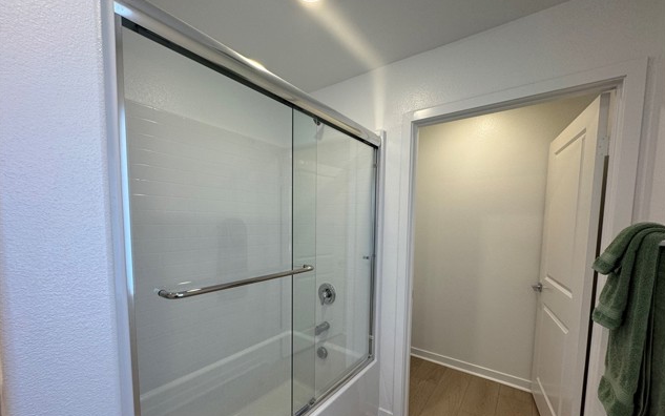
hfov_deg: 101.4
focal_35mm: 15
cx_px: 334
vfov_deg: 74.2
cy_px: 244
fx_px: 272
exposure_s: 1/120
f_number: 2.2
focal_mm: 2.22
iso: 100
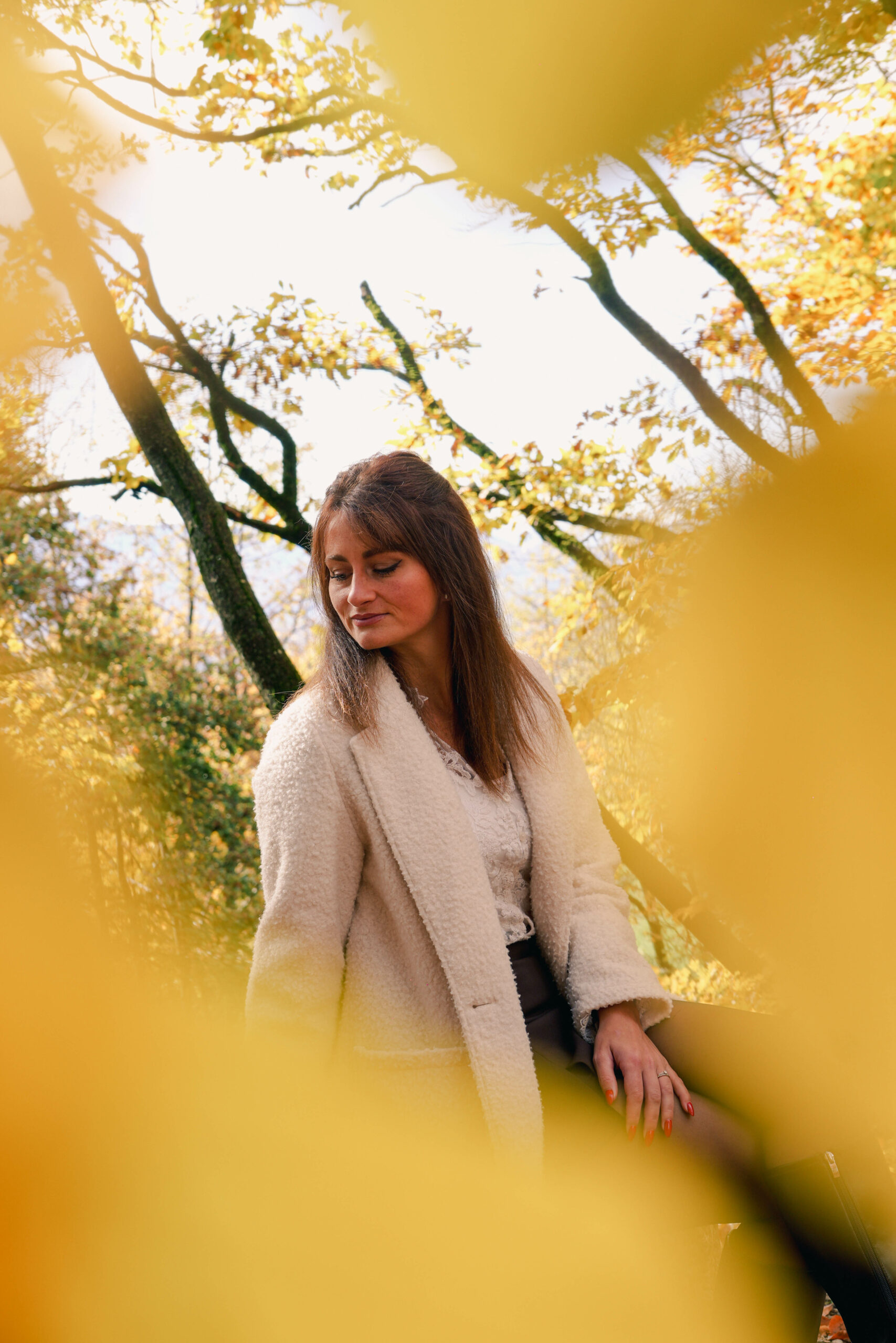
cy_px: 672
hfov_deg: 18.2
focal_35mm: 75
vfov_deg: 27.0
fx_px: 2799
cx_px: 448
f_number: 6.3
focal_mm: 50
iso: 100
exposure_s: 1/60
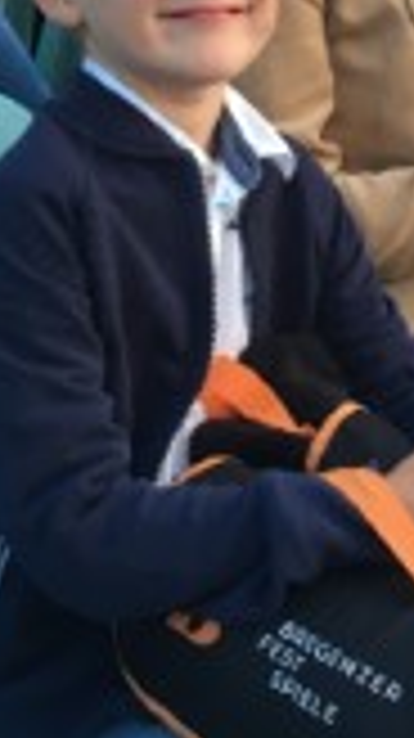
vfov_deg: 27.1
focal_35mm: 77
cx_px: 270
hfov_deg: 15.6
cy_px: 171
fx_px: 1506
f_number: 2.2
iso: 64
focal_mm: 4.15
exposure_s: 1/33
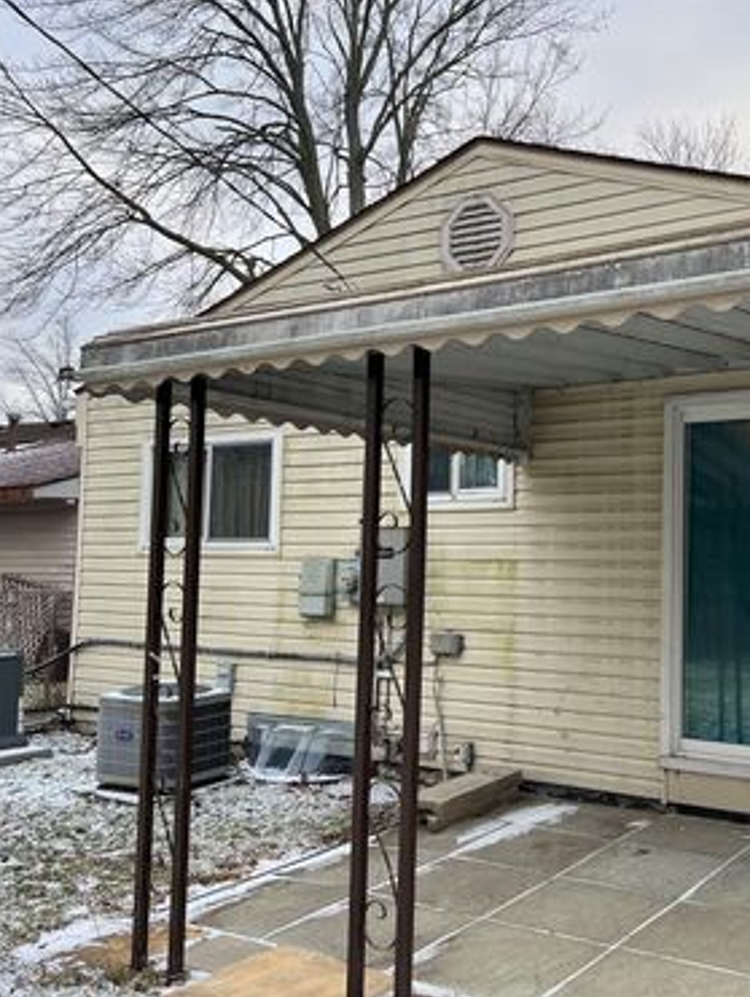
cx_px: 562
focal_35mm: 35
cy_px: 496
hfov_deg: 39.7
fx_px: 1009
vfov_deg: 52.6
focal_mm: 5.7
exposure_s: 1/452
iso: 50
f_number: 1.5
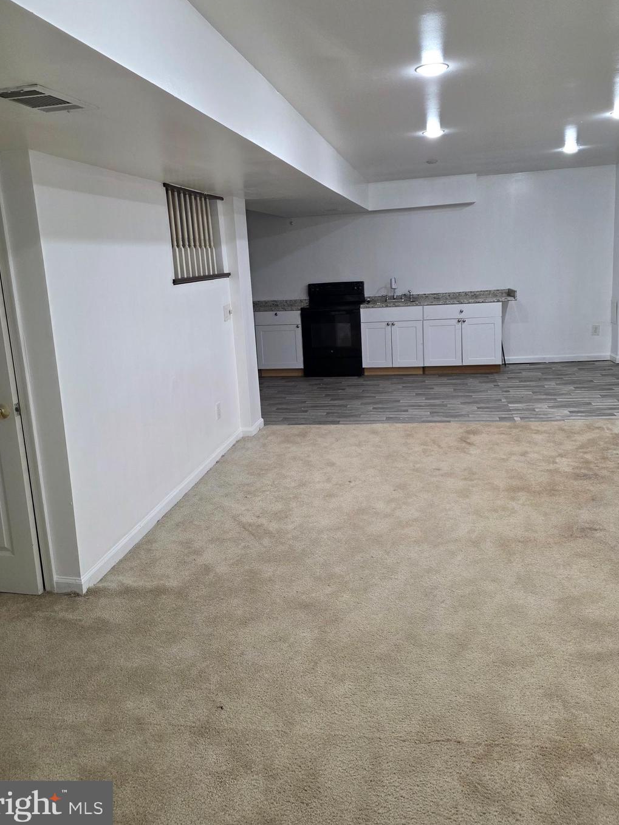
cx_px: 311
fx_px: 620
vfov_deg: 67.1
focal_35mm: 26
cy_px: 364
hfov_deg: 53.1
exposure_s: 1/120
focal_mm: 6.25
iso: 200
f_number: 1.7
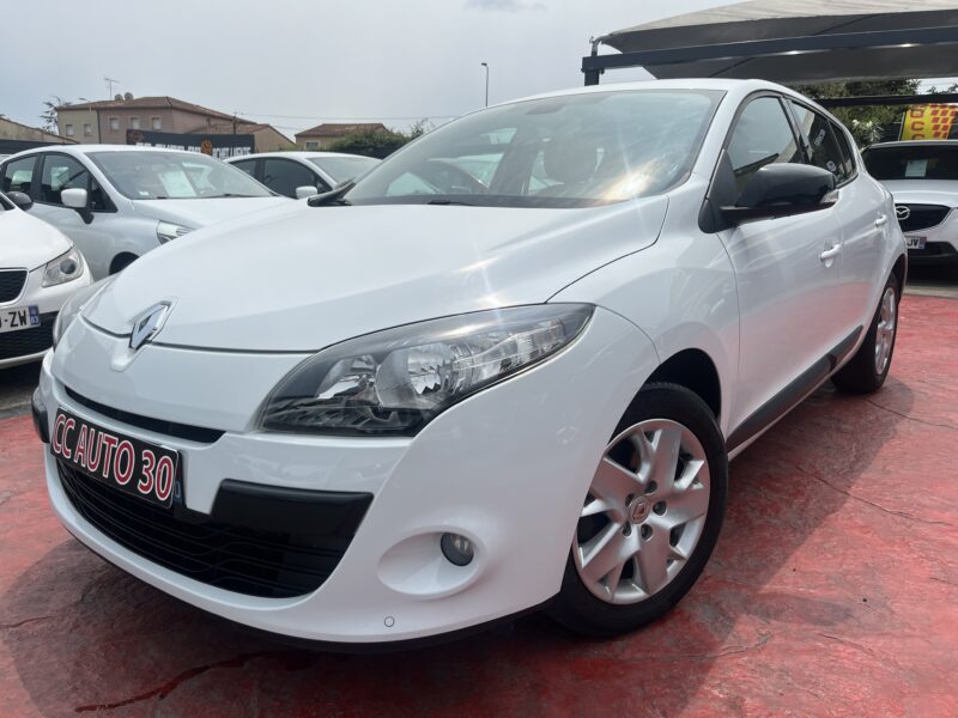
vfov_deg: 53.1
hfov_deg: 67.3
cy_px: 359
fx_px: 720
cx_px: 479
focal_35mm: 26
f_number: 1.6
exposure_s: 1/7874
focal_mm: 5.1
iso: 50
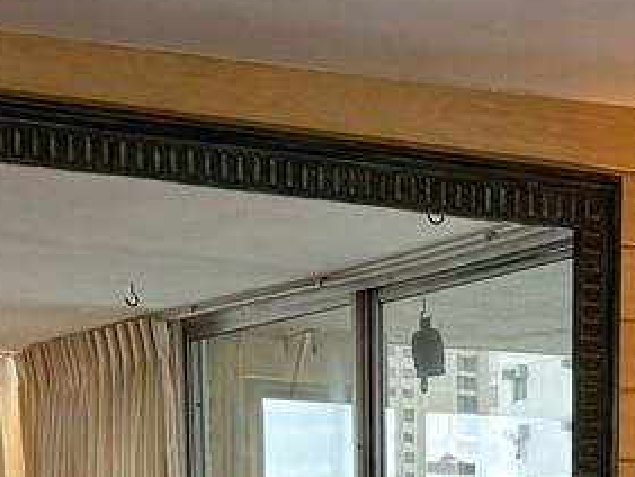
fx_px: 2497
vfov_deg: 9.5
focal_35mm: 136
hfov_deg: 14.3
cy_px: 1208
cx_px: 597
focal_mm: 6.76
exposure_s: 1/120
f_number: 1.78
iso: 64
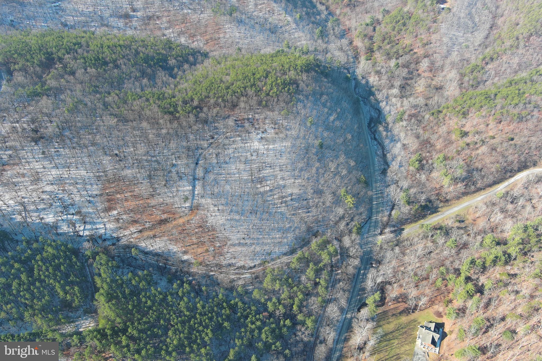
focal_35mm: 29
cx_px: 271
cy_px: 180
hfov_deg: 63.7
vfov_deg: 45.0
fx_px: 437
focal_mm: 10.57
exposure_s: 1/296
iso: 100
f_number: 2.8
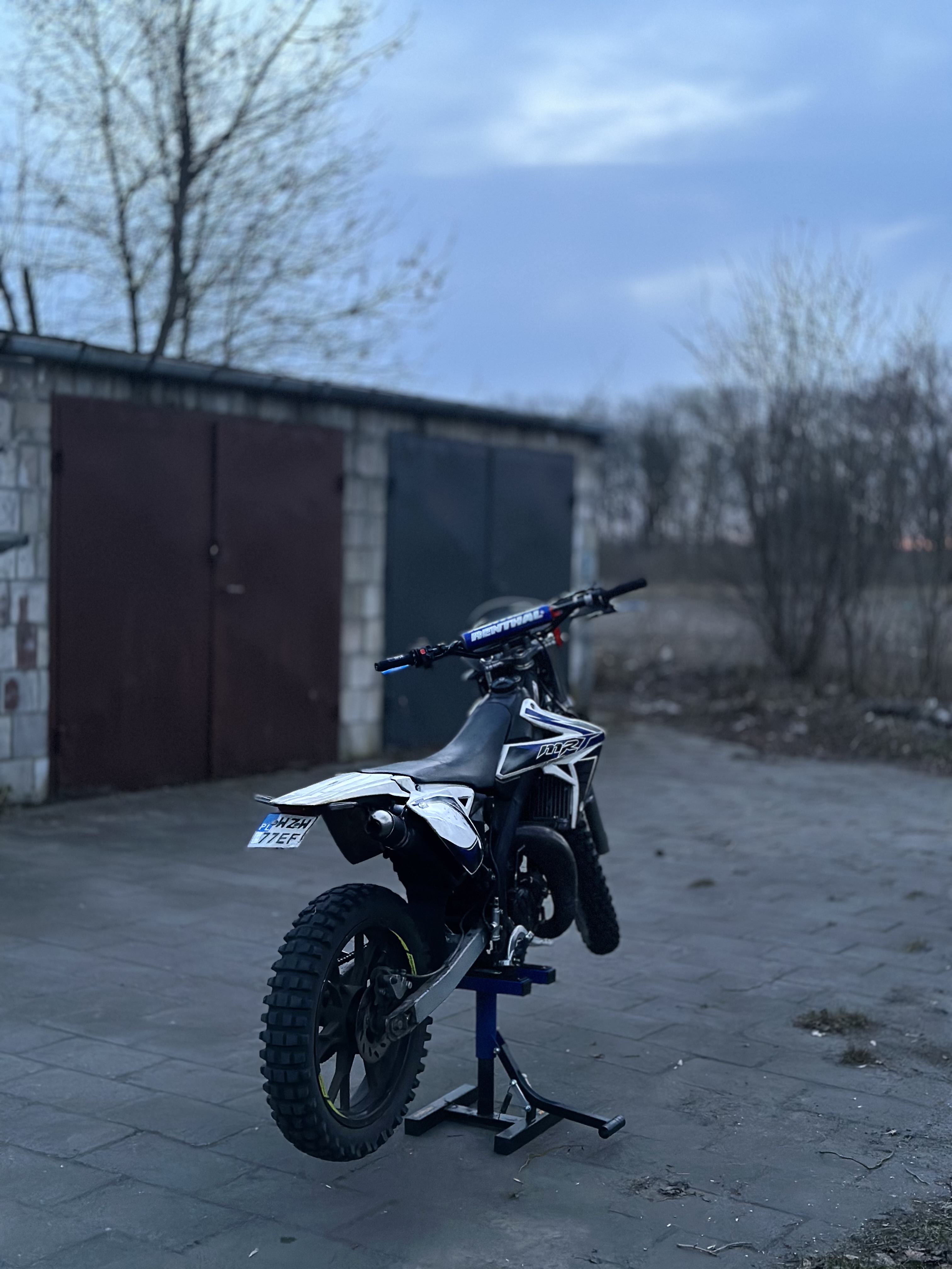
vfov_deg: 39.7
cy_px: 634
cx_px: 476
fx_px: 1760
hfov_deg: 30.3
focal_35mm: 48
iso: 640
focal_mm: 6.86
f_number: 1.78
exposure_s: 1/40
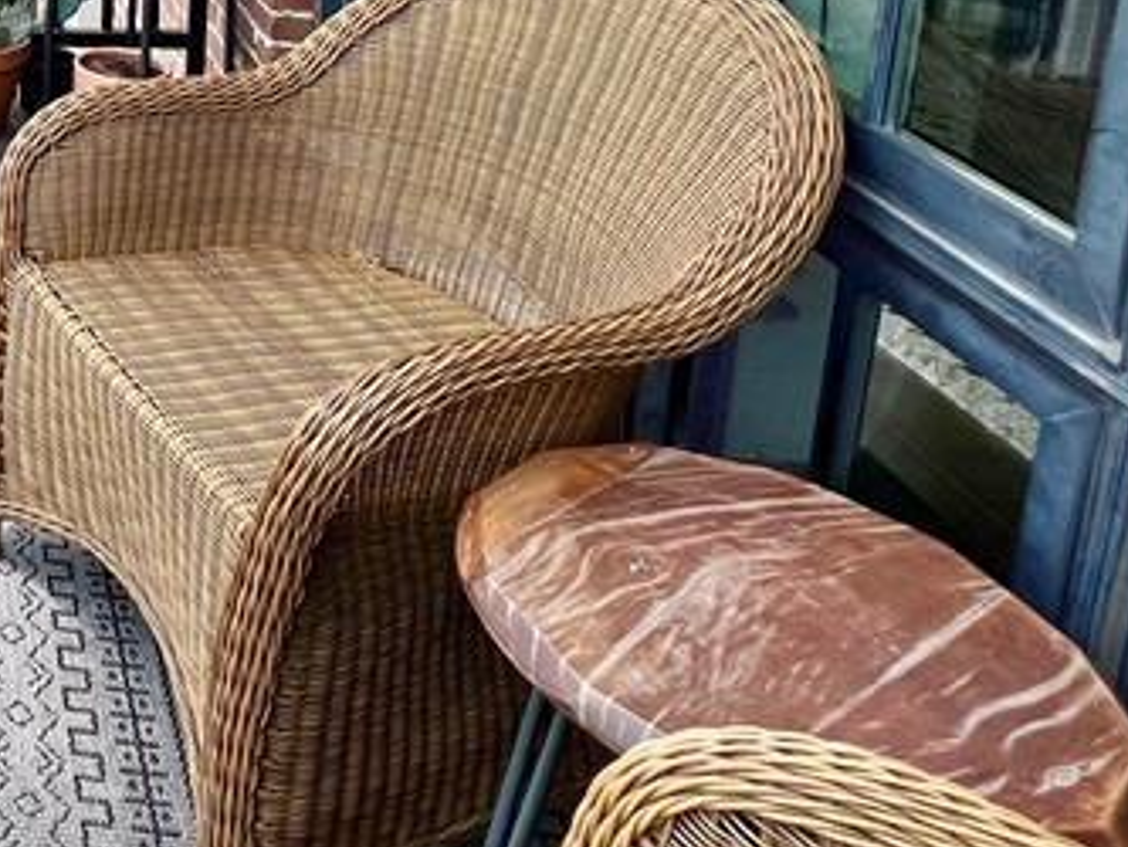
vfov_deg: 30.3
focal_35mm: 40
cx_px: -346
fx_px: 1304
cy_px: -183
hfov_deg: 33.7
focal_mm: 1.57
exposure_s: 1/935
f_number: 1.8
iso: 32
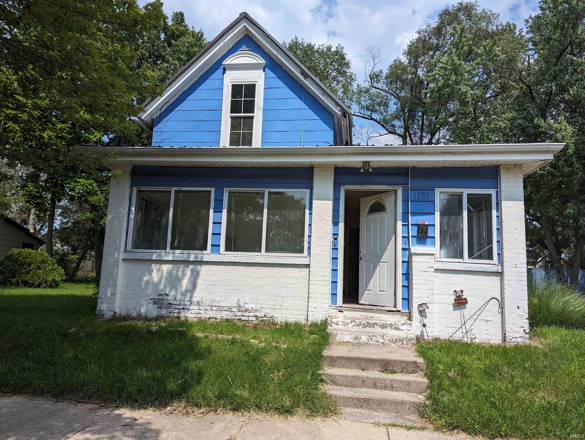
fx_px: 406
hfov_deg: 71.5
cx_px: 292
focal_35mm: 24
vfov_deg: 56.9
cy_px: 220
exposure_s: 1/2833
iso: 45
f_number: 1.85
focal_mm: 6.81
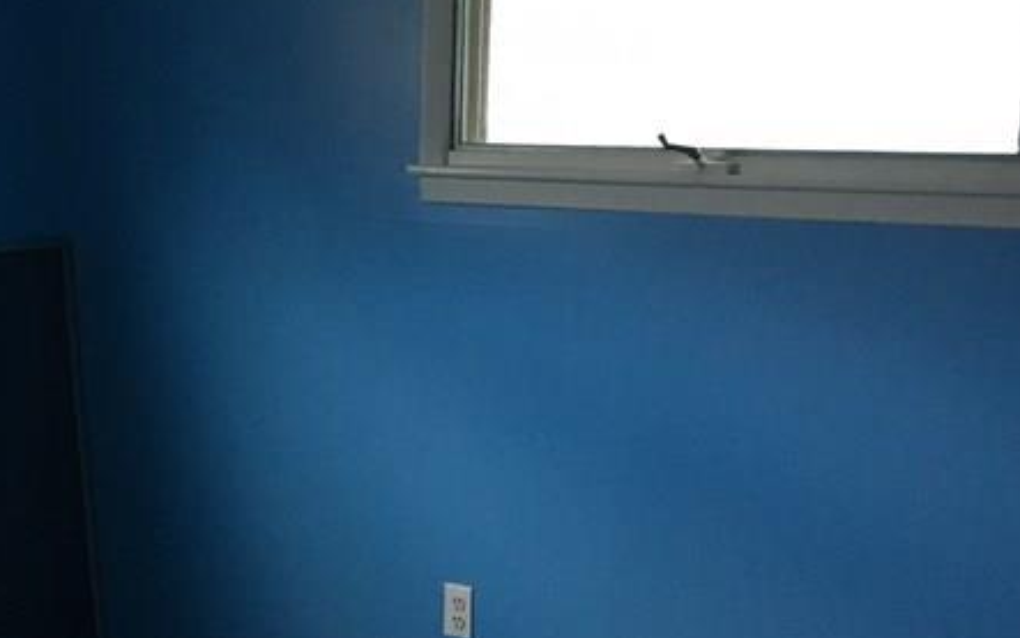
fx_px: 1974
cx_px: 99
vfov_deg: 18.3
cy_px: 378
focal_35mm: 71
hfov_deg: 27.9
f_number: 2.2
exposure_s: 1/30
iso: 160
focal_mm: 4.15
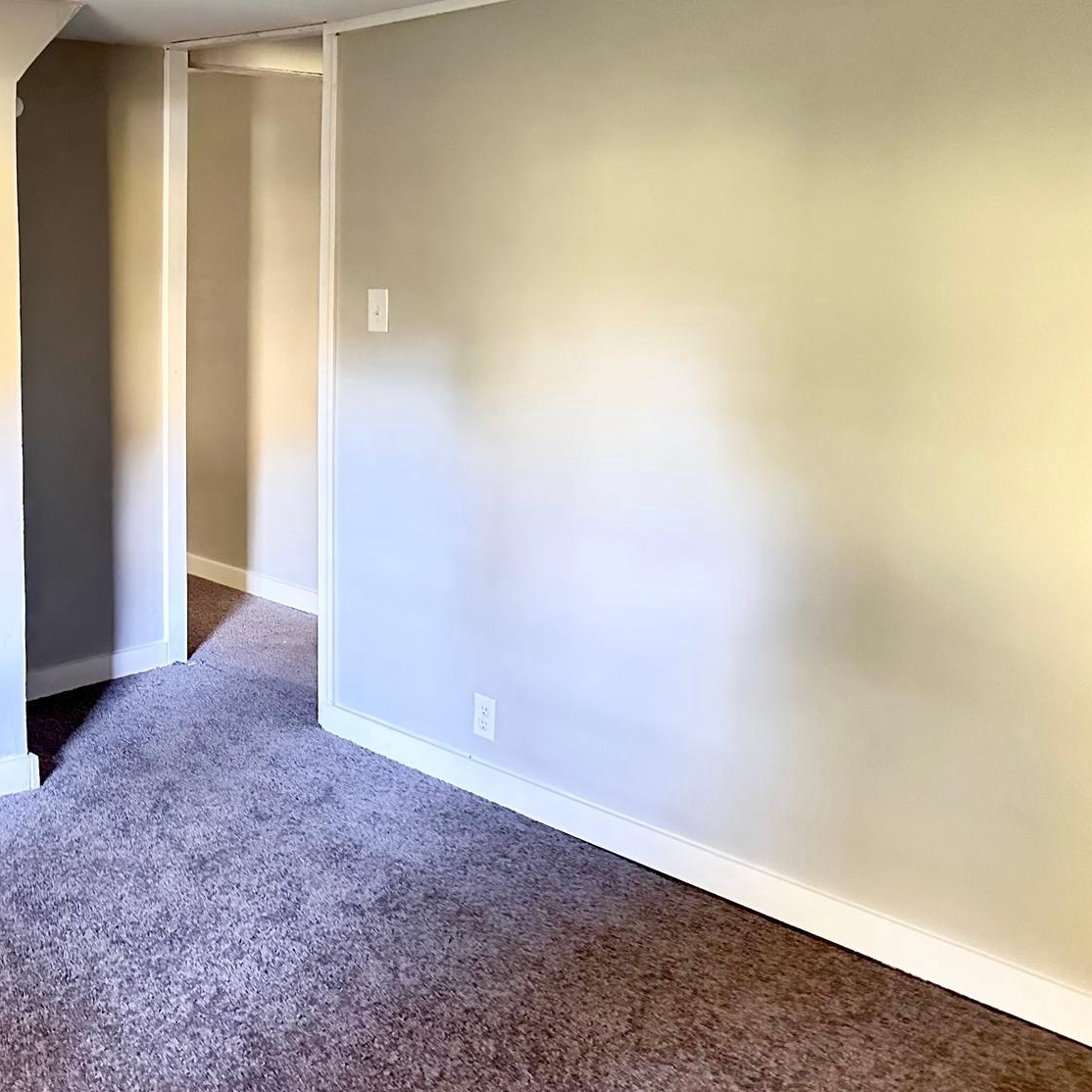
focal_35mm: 39
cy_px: 369
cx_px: 155
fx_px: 1392
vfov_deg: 42.3
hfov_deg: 40.3
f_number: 1.78
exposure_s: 1/30
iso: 1600
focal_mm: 6.86
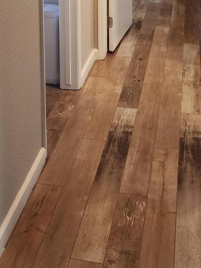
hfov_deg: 23.2
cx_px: 72
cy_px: -23
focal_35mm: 63
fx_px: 487
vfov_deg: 28.1
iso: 400
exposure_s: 1/120
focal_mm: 6.4
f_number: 1.8
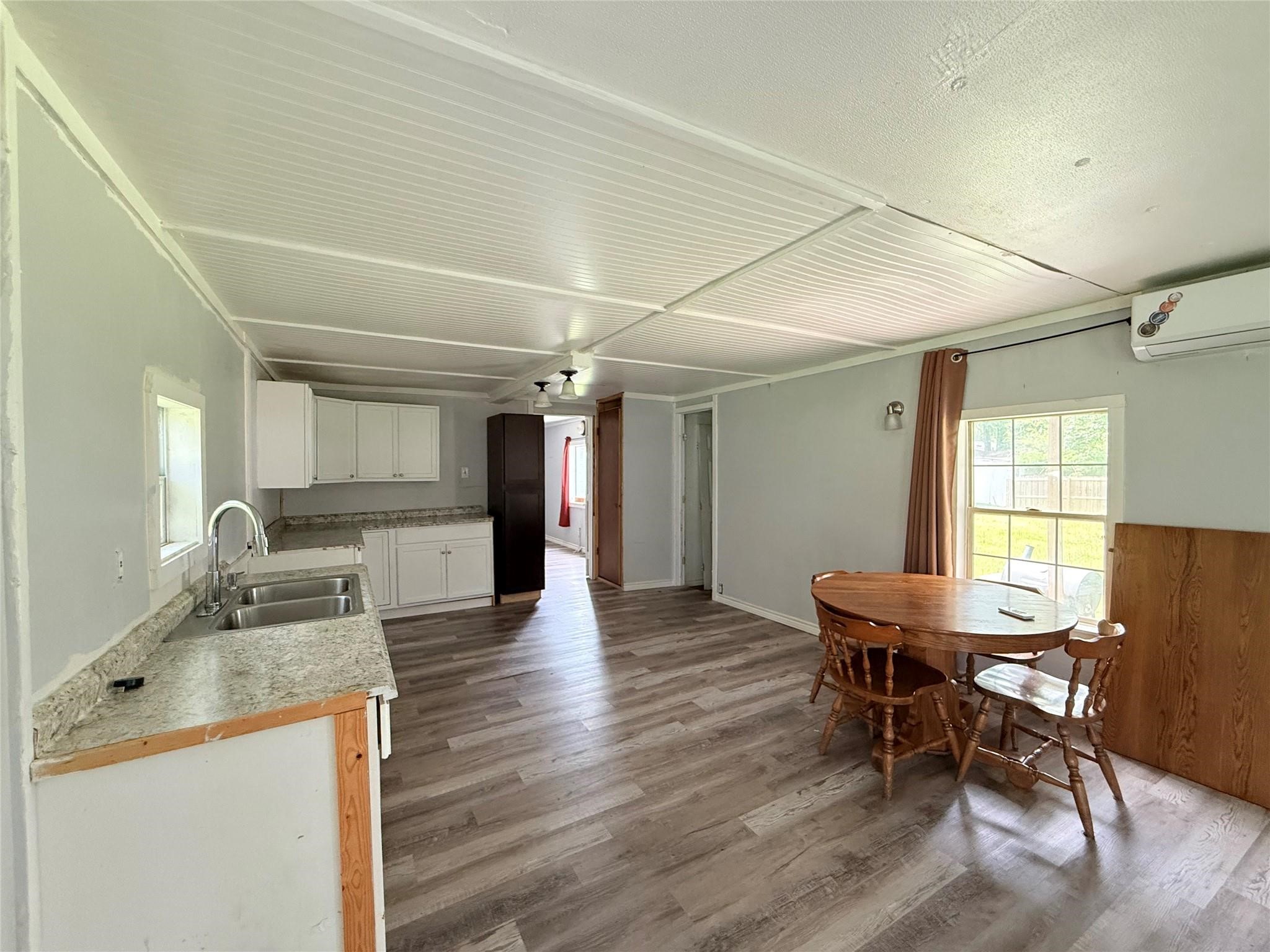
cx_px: 635
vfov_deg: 85.7
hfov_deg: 102.1
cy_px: 476
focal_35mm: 14
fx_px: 514
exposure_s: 1/65
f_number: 2.2
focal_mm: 2.22
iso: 320
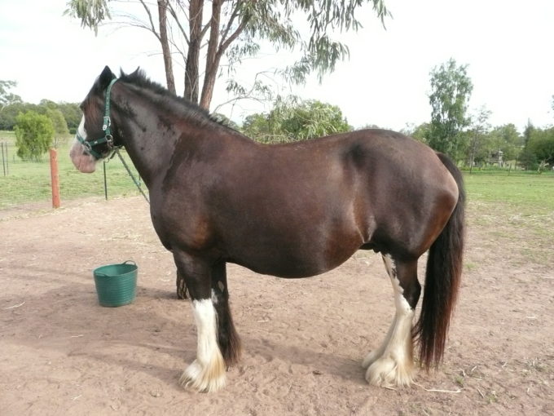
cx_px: 277
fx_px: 448
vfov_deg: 49.7
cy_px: 208
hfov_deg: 63.4
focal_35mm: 28
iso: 400
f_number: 8
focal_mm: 4.6
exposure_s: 1/250
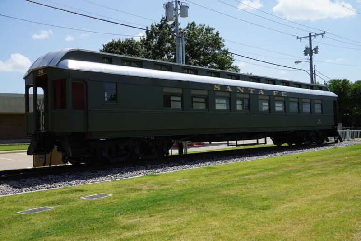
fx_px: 406
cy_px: 120
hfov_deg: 47.9
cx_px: 180
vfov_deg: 33.0
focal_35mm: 40
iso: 100
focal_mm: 27
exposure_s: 1/160
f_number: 11
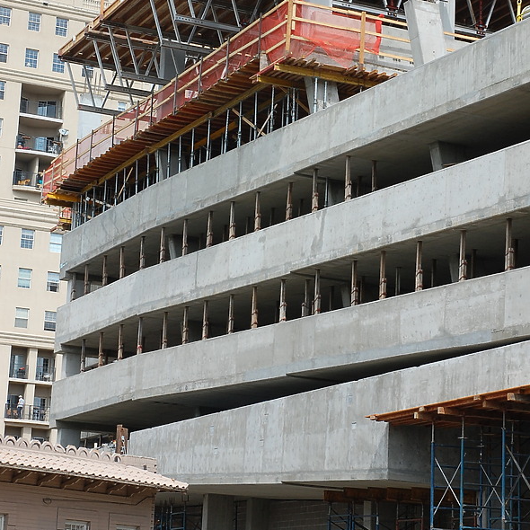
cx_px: 266
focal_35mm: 97
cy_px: 208
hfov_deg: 17.9
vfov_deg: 17.9
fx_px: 1680
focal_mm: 50
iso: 280
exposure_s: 1/250
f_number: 10
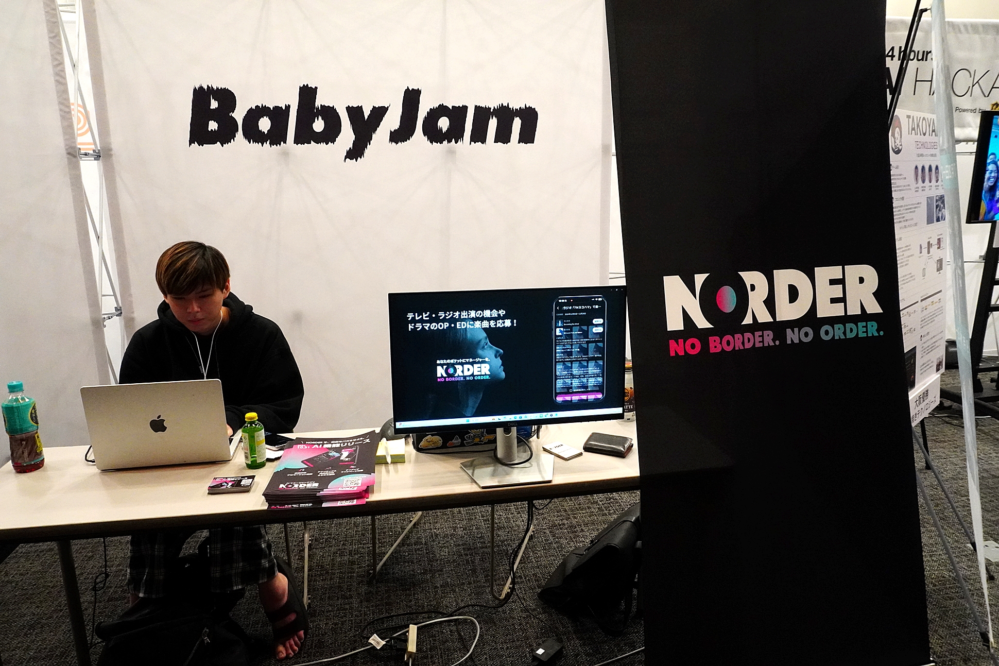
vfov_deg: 53.1
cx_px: 500
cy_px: 333
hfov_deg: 73.7
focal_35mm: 24
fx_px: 666
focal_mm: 16
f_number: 13
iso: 4000
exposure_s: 1/30
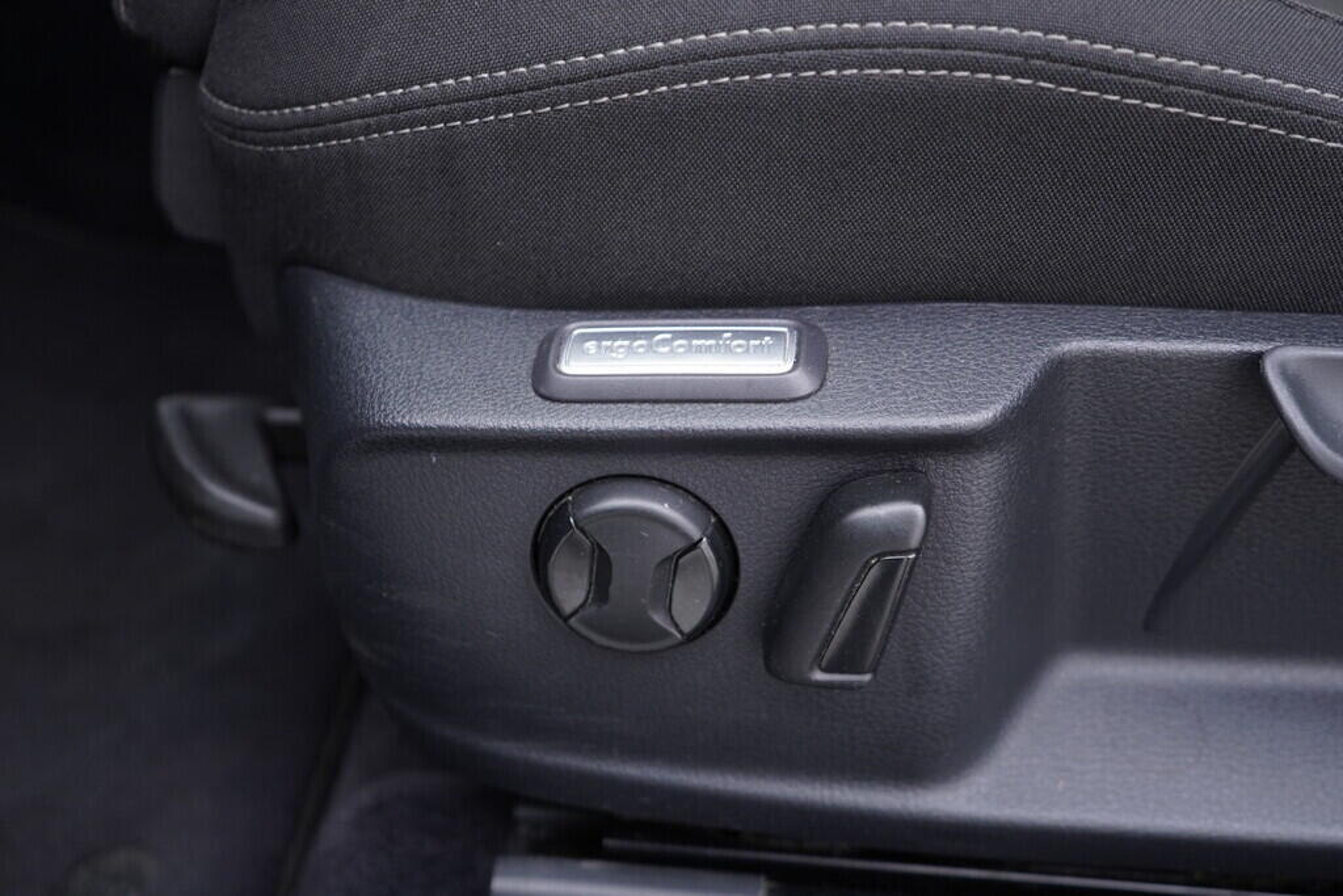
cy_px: 448
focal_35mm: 36
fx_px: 1343
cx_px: 672
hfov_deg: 53.1
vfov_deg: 36.9
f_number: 2.8
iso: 250
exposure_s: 1/40
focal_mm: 24
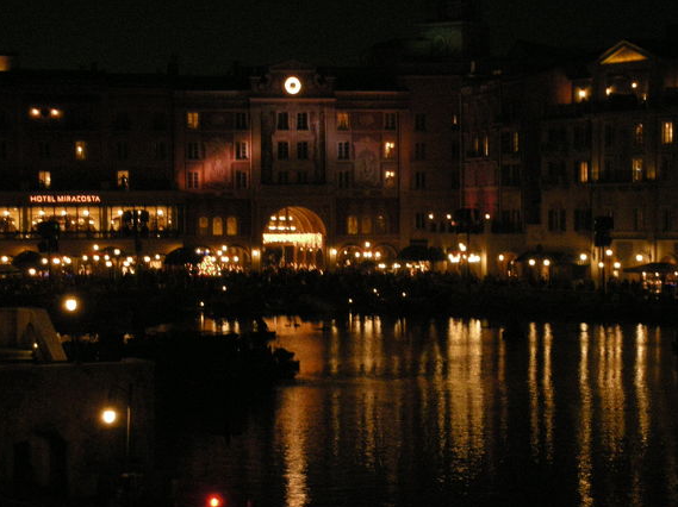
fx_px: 2349
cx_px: 343
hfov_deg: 16.4
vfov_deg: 12.3
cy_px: 241
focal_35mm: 120
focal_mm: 17.4
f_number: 5
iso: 400
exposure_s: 1/4
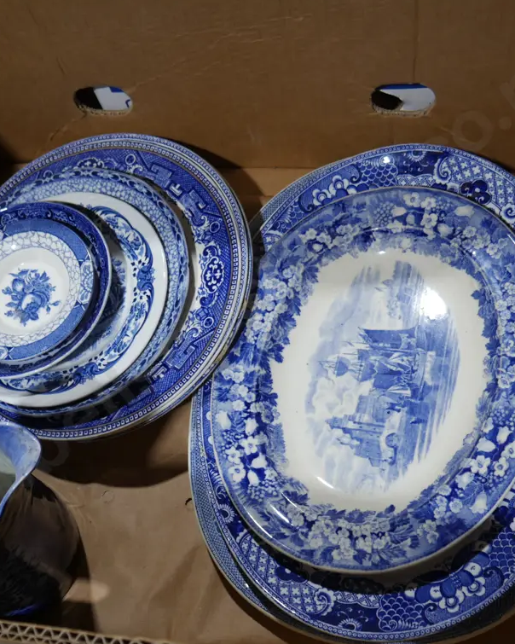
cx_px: 219
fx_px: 857
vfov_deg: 41.2
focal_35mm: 45
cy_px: 320
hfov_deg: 33.4
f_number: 4
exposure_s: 1/100
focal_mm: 17
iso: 200
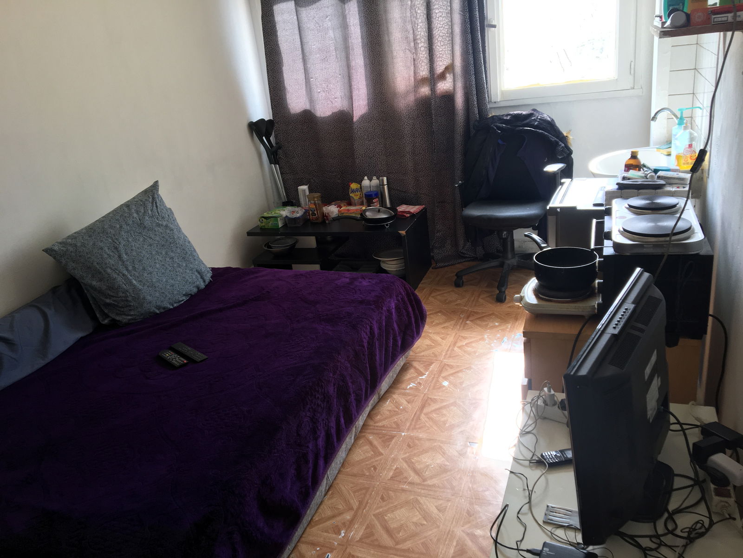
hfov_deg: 61.7
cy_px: 279
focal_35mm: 29
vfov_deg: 48.2
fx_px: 622
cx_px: 372
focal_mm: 4.15
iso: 40
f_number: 2.2
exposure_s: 1/100
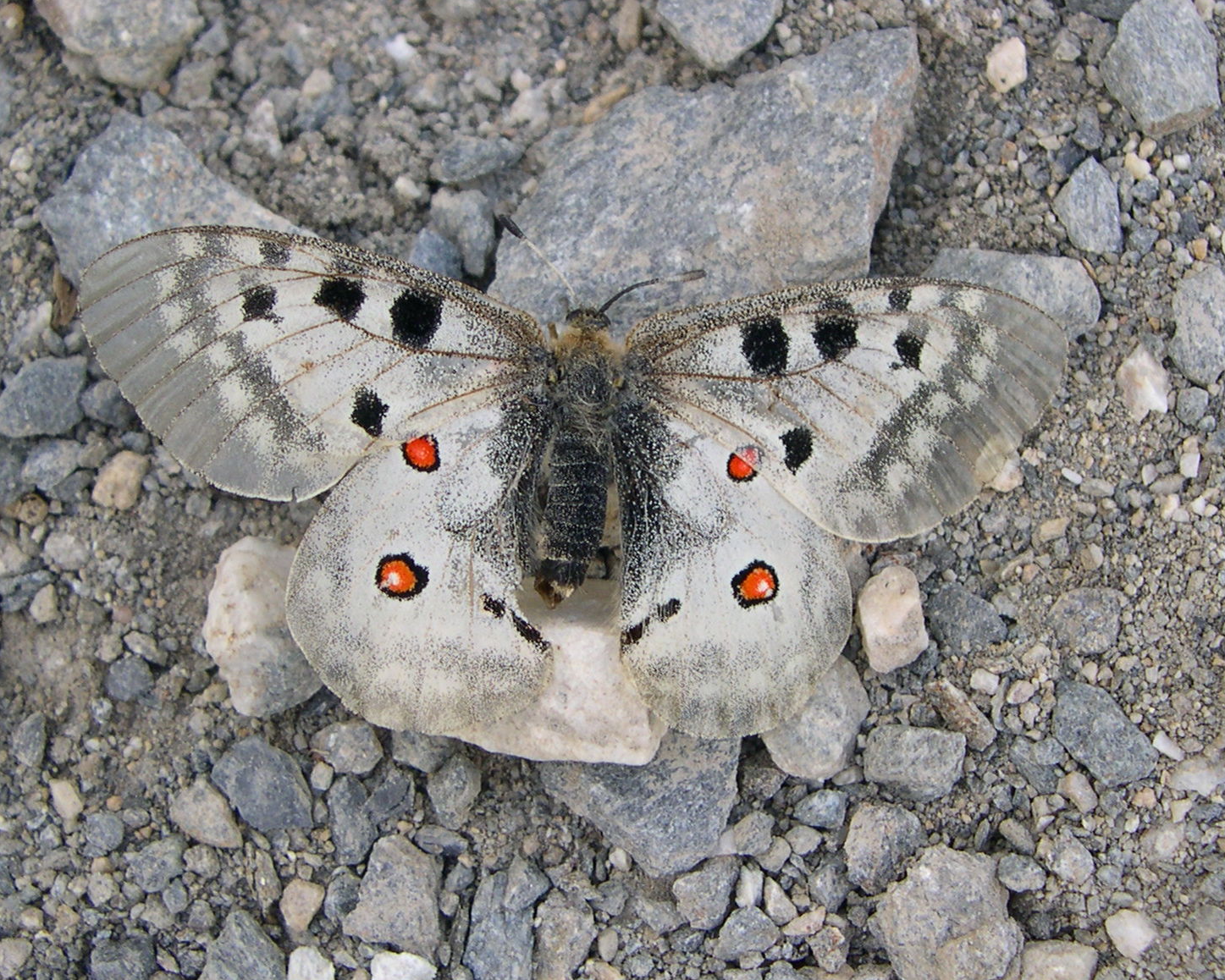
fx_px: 1487
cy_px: 487
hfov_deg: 44.8
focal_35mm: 41
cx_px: 568
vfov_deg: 36.5
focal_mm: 8
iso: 100
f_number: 2.8
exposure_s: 1/341
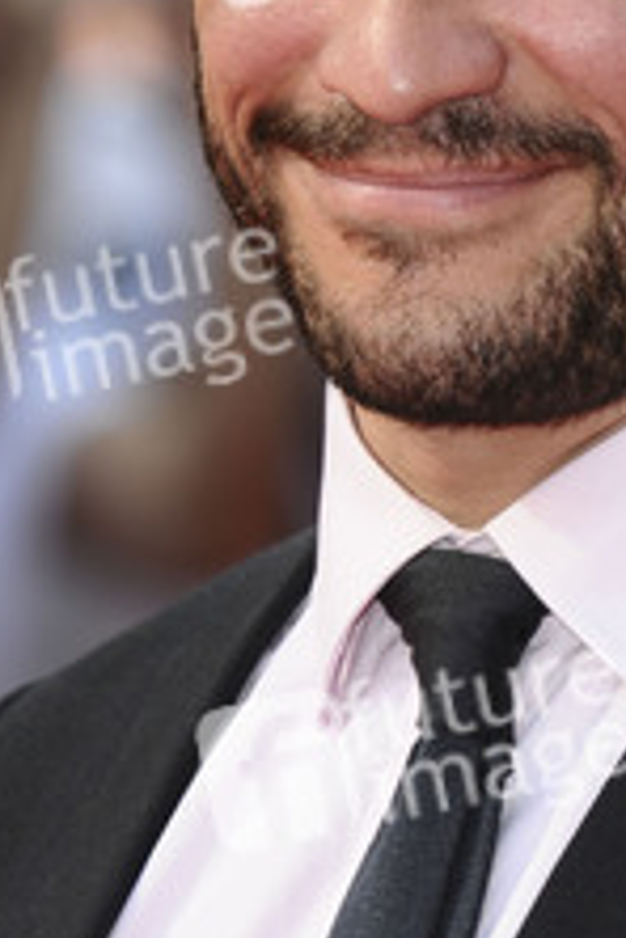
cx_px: 539
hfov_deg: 2.5
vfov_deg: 3.8
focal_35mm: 540
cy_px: 118
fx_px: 14084
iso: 200
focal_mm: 200
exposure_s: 1/250
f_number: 6.3
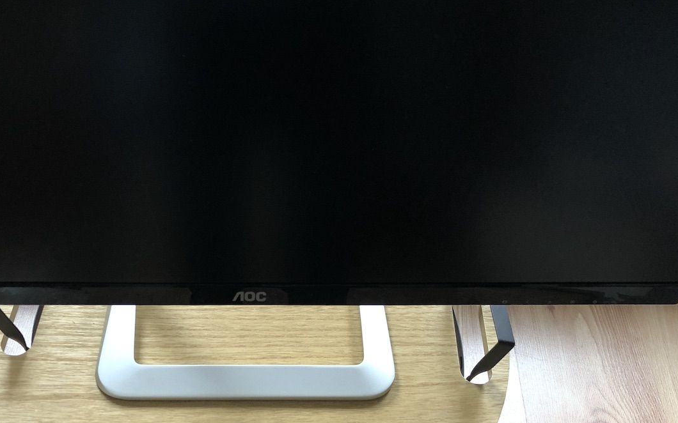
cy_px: 274
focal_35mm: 42
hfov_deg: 46.9
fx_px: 776
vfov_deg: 30.3
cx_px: 263
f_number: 1.8
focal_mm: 4
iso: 40
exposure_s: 1/15
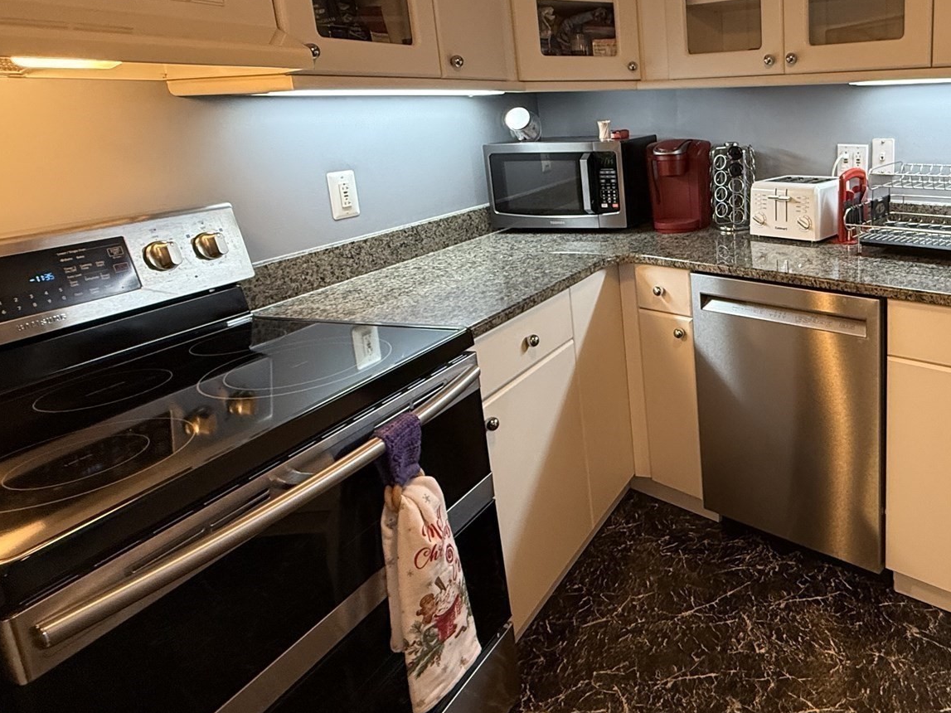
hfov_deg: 63.2
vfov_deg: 53.9
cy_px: 242
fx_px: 687
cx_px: 766
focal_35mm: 25
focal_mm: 2.22
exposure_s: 1/60
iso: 250
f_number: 2.2
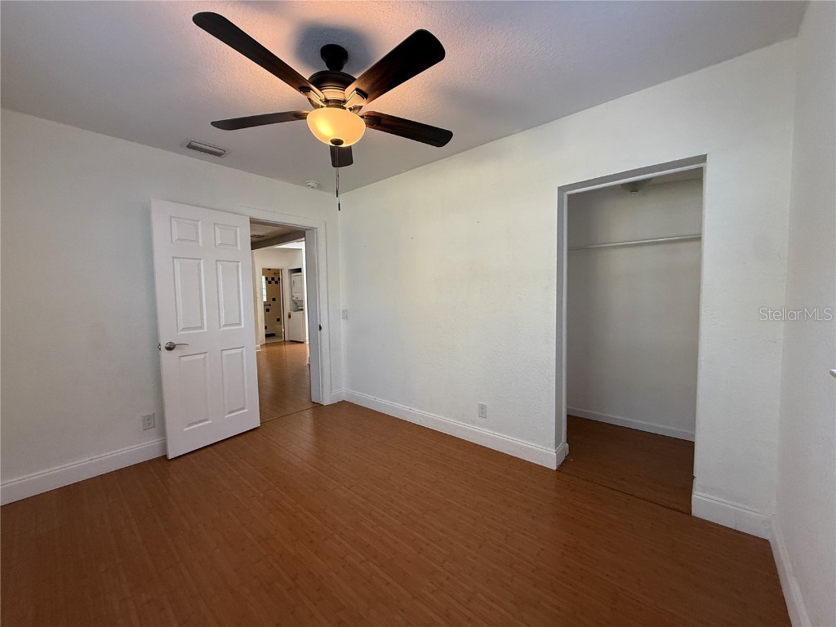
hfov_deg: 102.1
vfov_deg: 85.7
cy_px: 314
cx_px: 418
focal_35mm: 14
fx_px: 338
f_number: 2.2
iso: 250
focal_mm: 2.22
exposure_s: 1/120
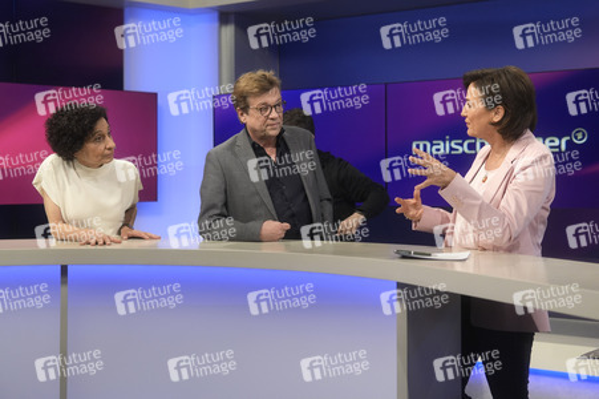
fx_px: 748
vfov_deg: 29.8
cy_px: 200
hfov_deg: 43.6
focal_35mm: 45
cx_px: 300
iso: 640
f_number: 2
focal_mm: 30
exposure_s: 1/320
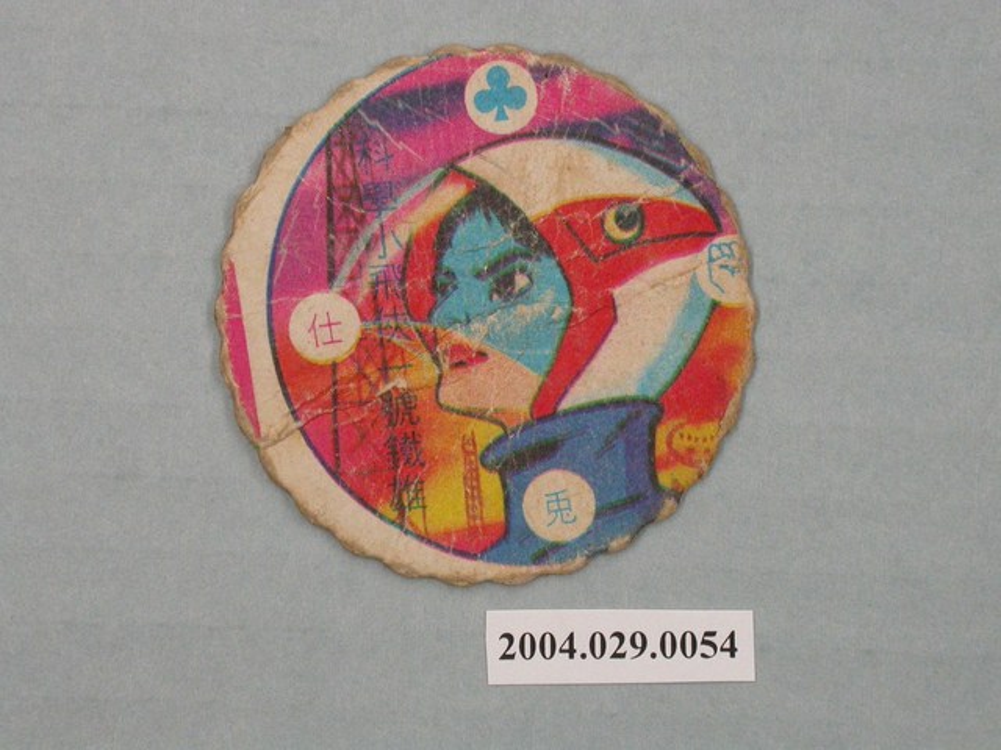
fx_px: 4453
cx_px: 500
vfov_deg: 9.6
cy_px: 375
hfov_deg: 12.8
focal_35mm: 154
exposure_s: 1/30
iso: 200
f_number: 6.5
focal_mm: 32
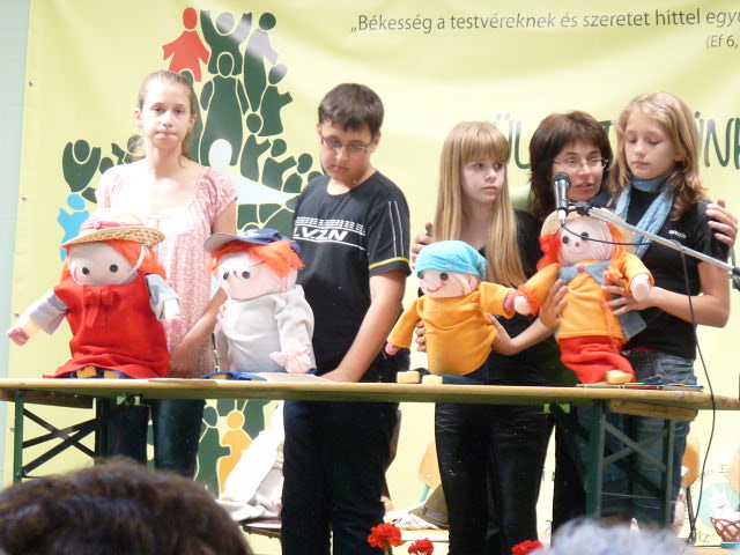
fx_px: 4468
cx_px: 370
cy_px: 278
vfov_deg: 7.1
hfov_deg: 9.5
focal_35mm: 209
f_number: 3.6
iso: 320
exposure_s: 1/40
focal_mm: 20.8
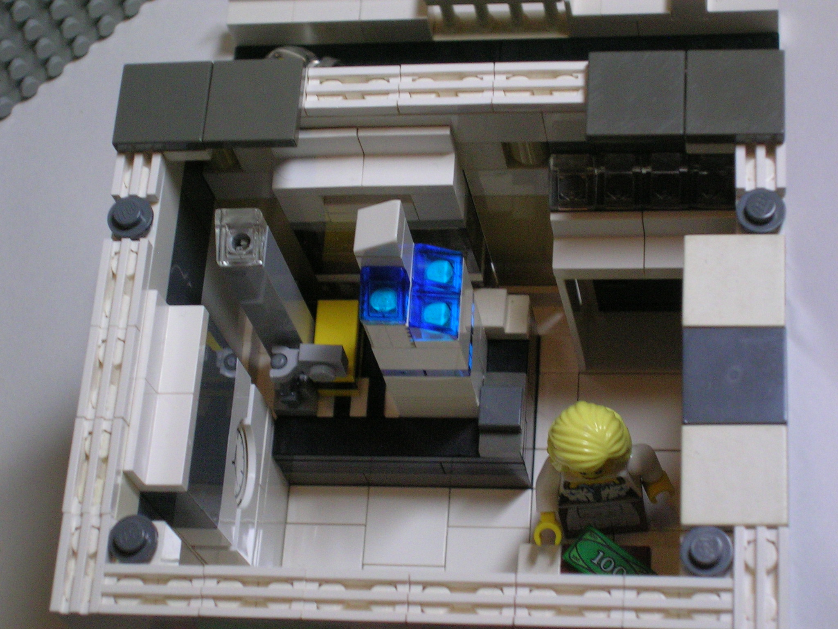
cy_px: 314
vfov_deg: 11.4
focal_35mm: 130
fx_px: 3147
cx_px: 419
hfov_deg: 15.2
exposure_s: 1/64
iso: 200
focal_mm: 13
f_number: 4.2
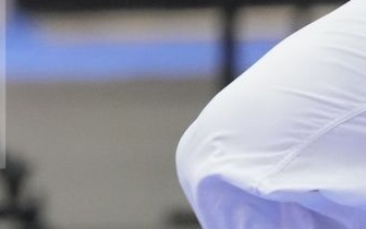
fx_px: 9536
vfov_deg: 1.4
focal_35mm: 956
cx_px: -96
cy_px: -318
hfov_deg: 2.2
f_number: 2.8
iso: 5000
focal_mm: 175
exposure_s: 1/1000
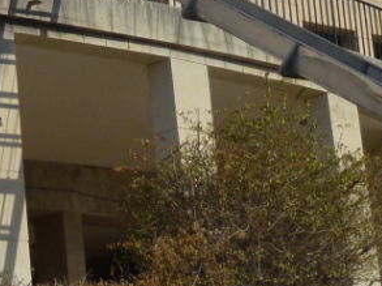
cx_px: 78
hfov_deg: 10.8
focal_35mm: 182
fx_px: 2006
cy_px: -175
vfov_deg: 7.9
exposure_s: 1/1600
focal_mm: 9.4
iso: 100
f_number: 4.3
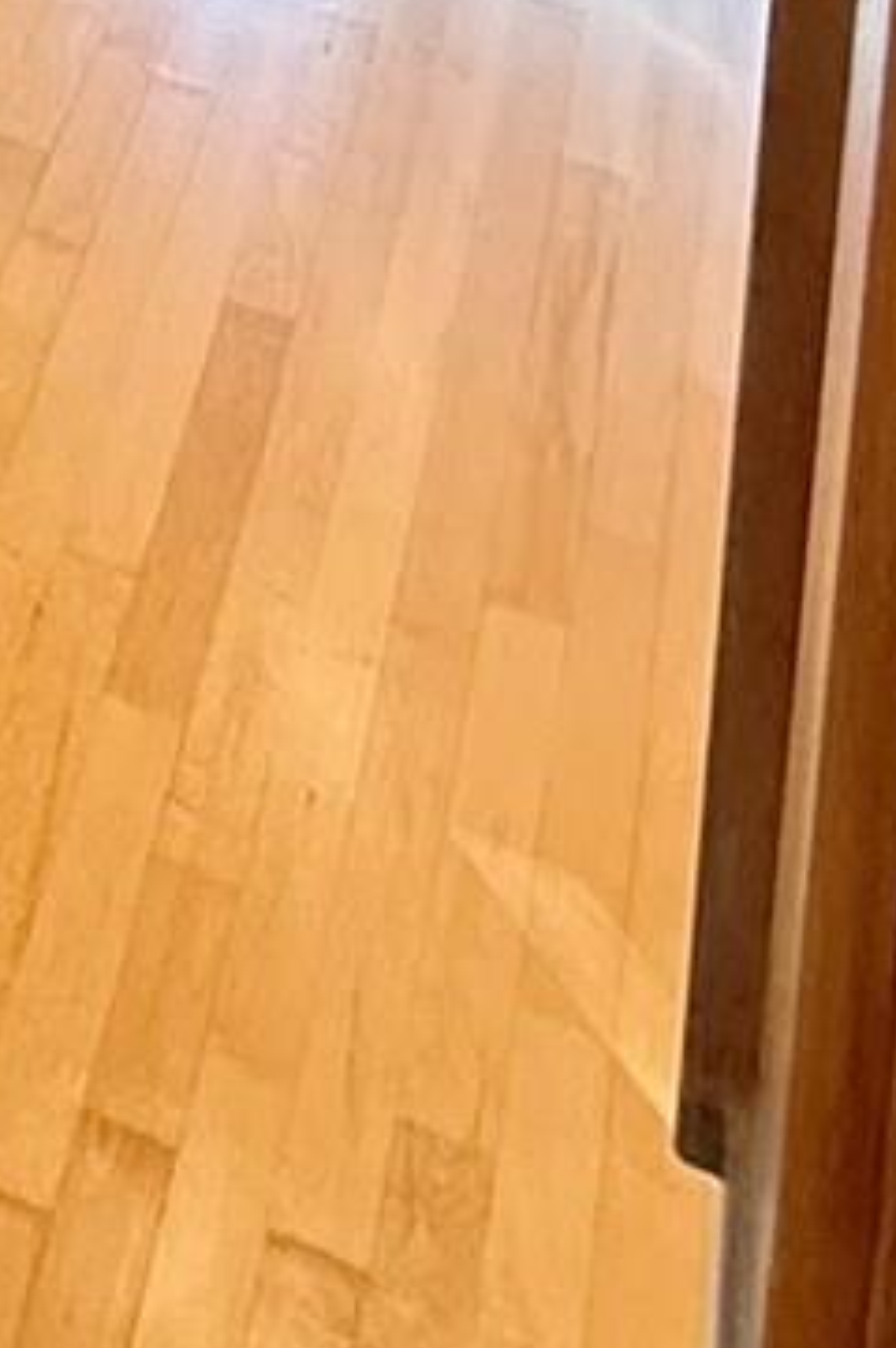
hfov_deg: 11.3
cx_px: -1467
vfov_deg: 15.9
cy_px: -1520
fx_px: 3478
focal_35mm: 93
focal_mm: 2.22
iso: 640
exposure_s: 1/120
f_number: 2.2
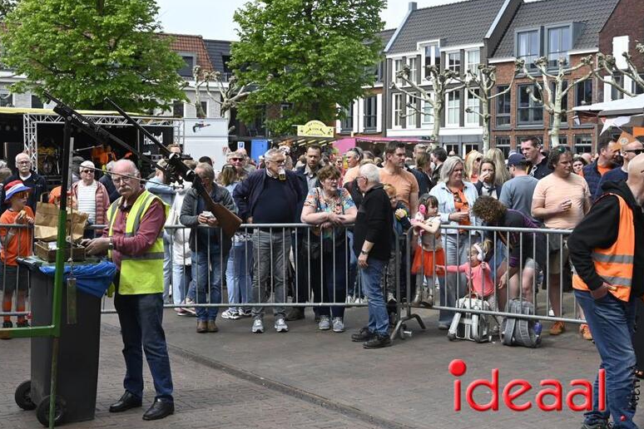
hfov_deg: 39.3
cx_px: 235
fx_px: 894
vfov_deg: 27.0
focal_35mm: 50
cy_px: 178
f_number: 5.6
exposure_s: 1/250
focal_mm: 26.5
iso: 100
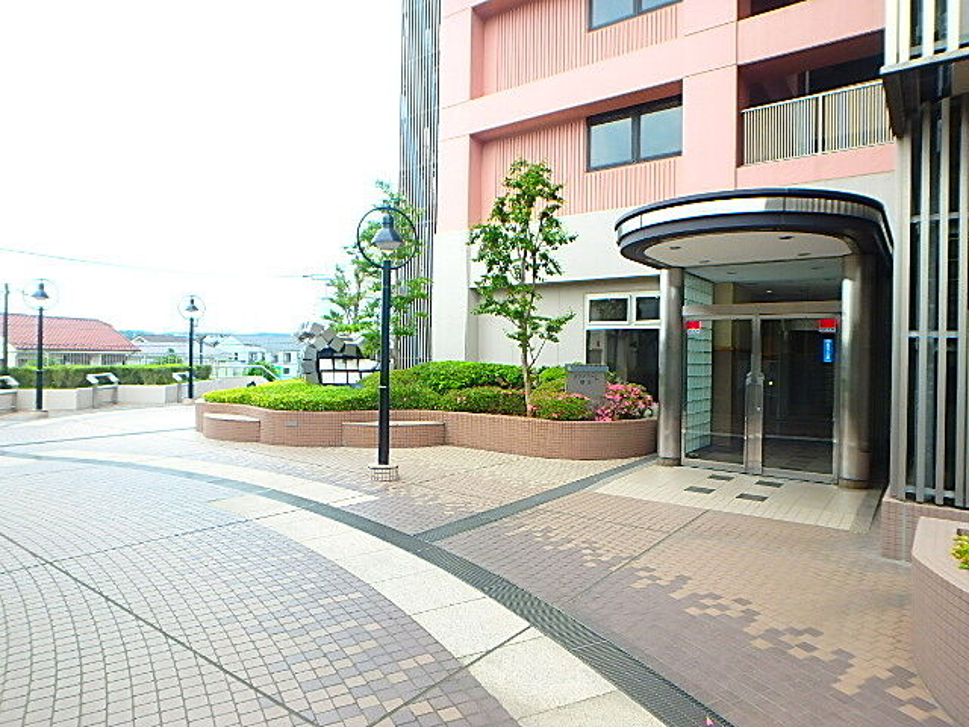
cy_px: 364
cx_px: 484
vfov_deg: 63.4
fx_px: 588
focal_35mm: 21
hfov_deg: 79.0
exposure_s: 1/160
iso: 125
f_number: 3.5
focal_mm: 3.7
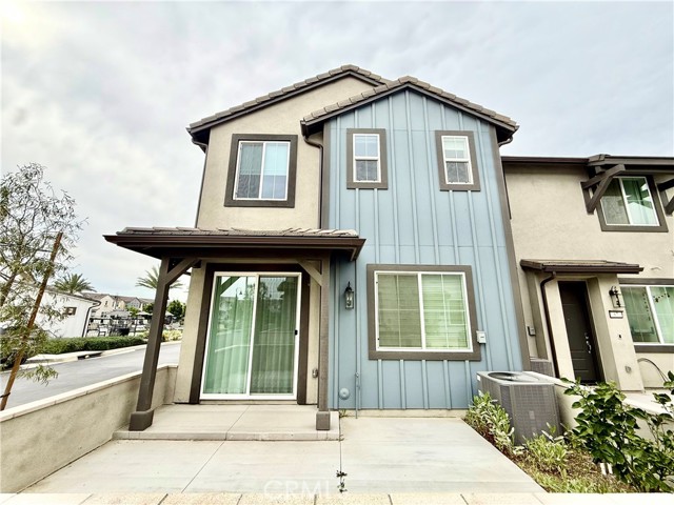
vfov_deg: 85.7
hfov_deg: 102.1
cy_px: 252
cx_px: 337
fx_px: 273
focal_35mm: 14
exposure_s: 1/638
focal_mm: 2.22
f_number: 2.2
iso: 64
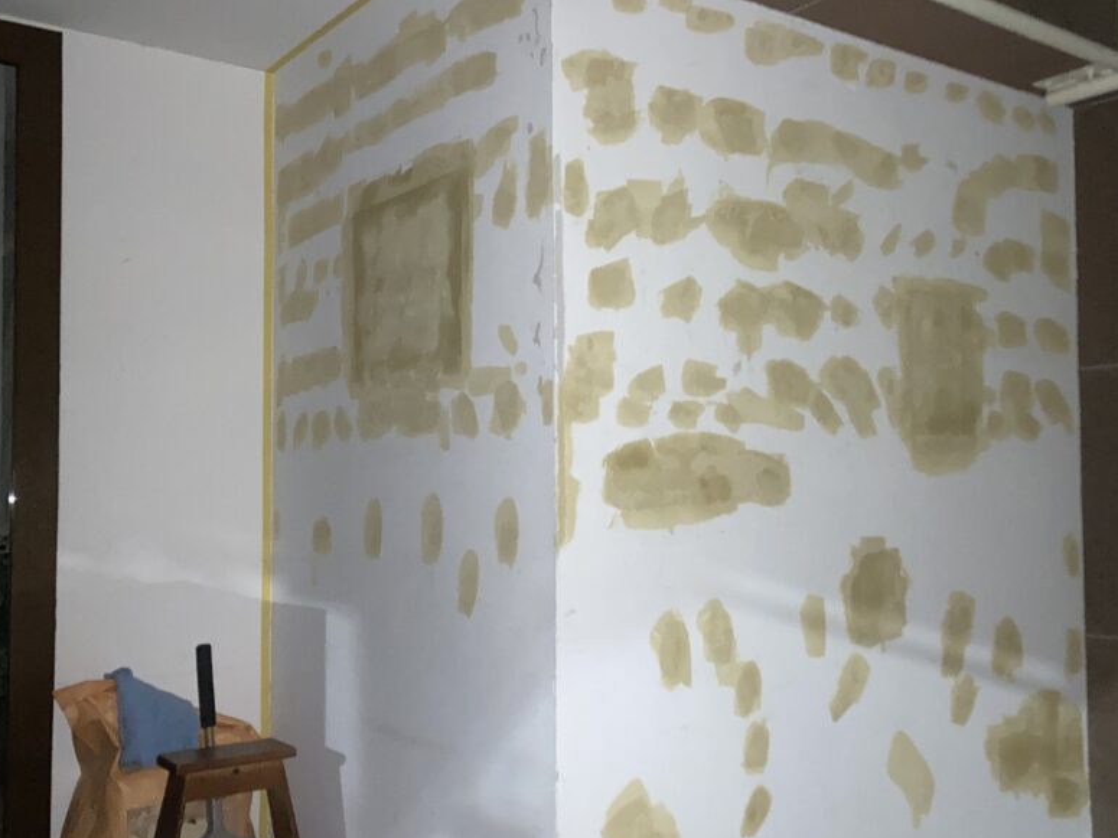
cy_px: 438
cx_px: 694
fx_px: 1195
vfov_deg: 38.6
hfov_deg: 49.7
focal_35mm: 37
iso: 320
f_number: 1.8
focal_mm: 3.99
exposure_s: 1/4
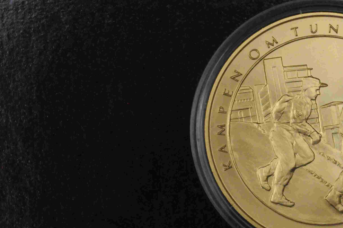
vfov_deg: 7.4
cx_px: 294
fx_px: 1760
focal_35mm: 185
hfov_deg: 11.1
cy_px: 74
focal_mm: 70
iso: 3200
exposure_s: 1/160
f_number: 22
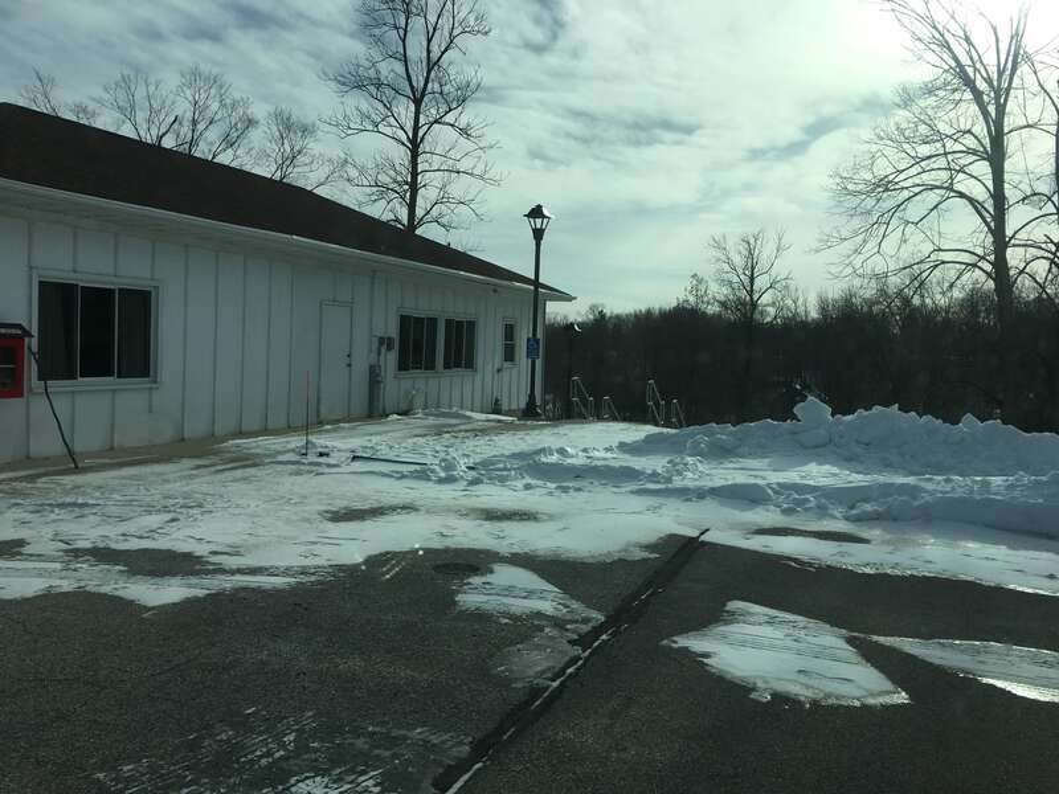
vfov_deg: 48.2
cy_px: 397
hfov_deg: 61.7
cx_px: 530
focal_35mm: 29
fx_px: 887
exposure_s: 1/4049
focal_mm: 4.15
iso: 25
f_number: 2.2
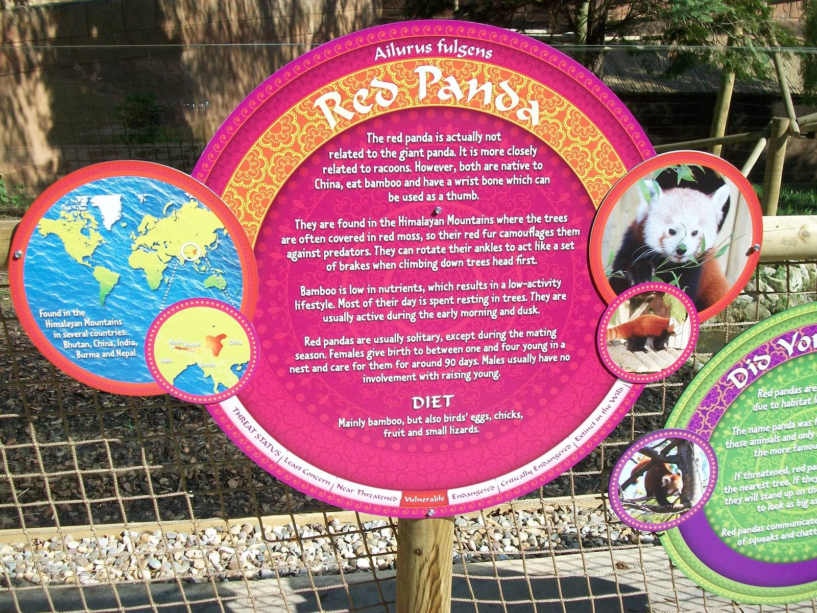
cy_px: 306
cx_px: 408
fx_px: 944
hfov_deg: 46.8
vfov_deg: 36.0
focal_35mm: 40
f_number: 3.2
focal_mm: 7.1
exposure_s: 1/800
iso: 80
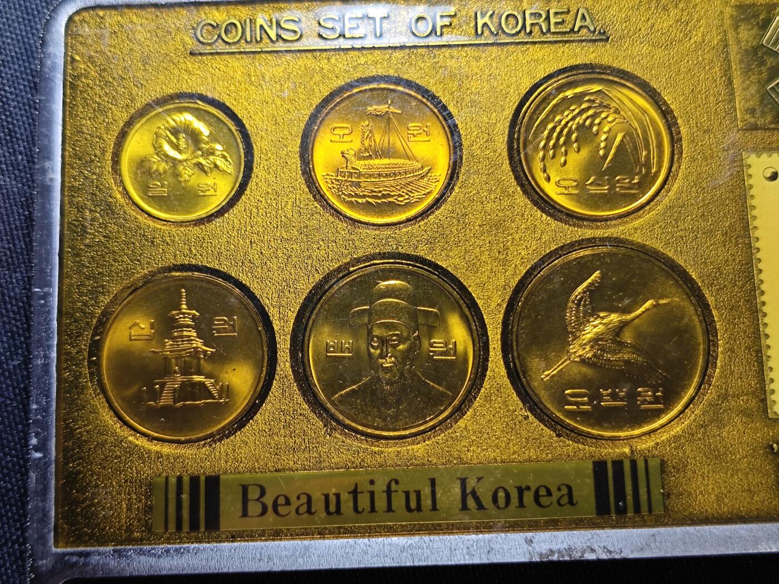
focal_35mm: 49
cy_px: 292
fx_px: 1103
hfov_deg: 38.9
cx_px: 390
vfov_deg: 29.7
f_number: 1.6
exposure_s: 1/81.1
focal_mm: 5.84
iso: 200
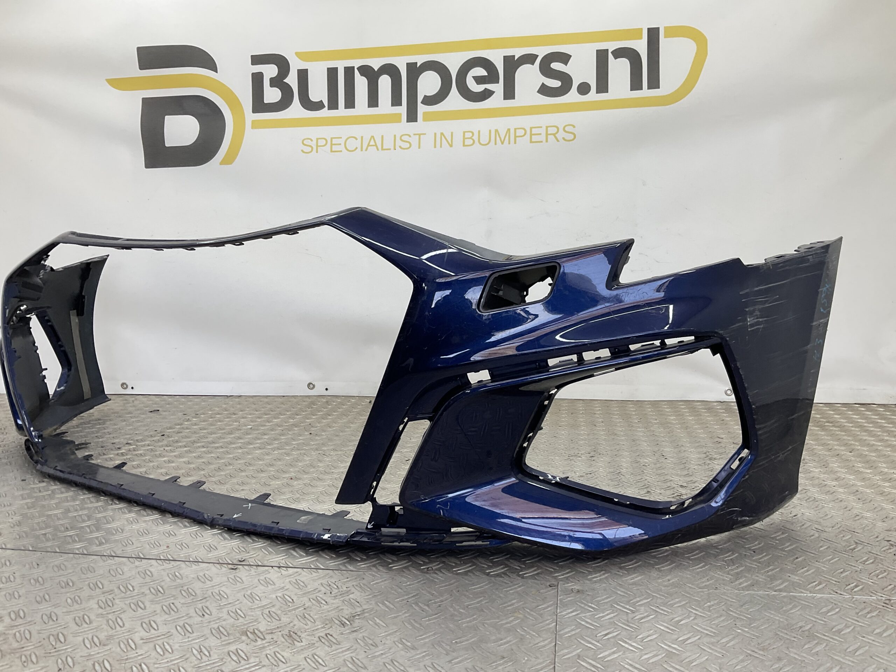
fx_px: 751
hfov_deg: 61.7
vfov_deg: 48.2
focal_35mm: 29
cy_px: 336
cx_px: 448
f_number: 1.8
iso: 16
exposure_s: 1/112
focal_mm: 3
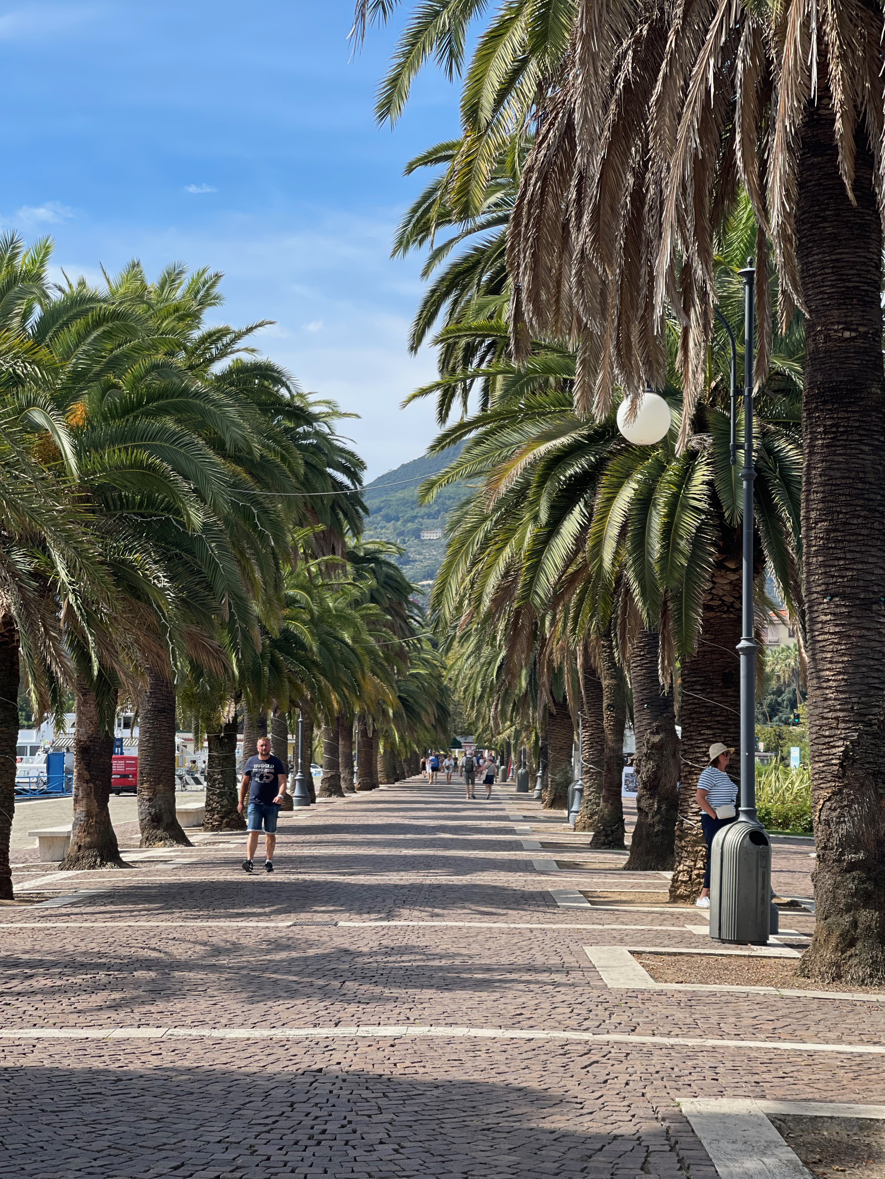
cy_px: 590
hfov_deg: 22.9
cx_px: 442
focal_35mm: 64
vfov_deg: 30.3
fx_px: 2182
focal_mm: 7.5
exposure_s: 1/1107
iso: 32
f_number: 2.2
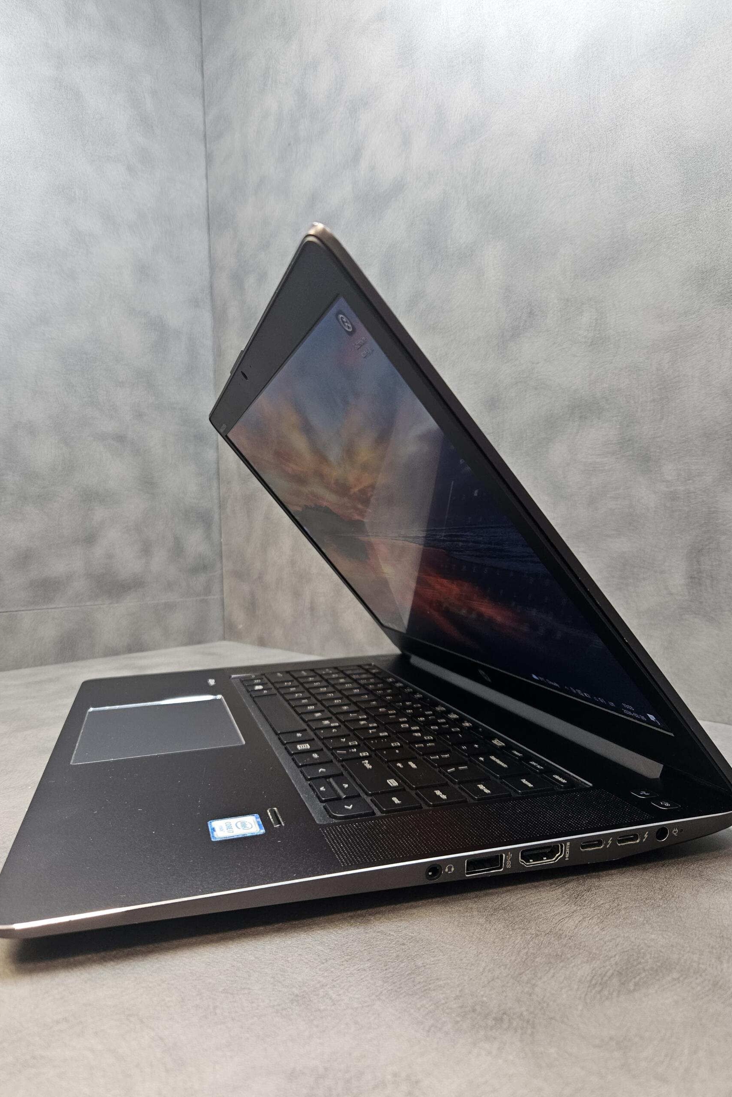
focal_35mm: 24
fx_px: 732
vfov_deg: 73.7
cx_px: 361
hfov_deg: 53.1
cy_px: 549
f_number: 1.8
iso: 200
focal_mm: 5.4
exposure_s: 1/100
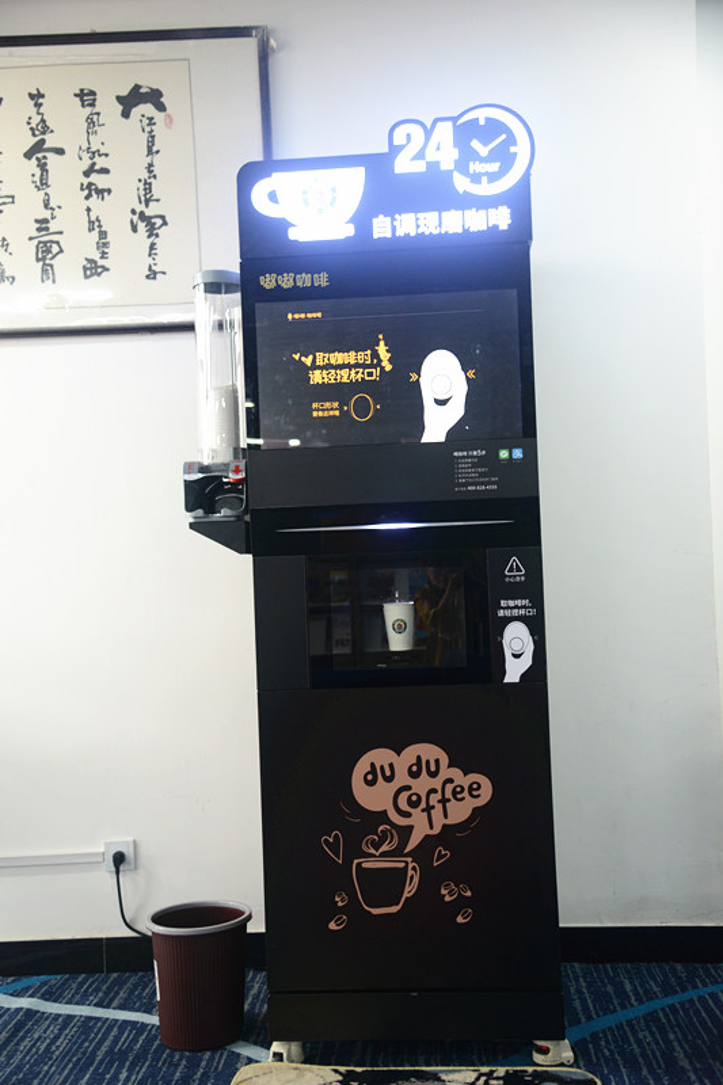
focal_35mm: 40
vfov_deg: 48.5
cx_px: 362
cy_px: 542
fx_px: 1205
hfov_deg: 33.4
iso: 1000
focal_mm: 40
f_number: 4
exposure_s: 1/50
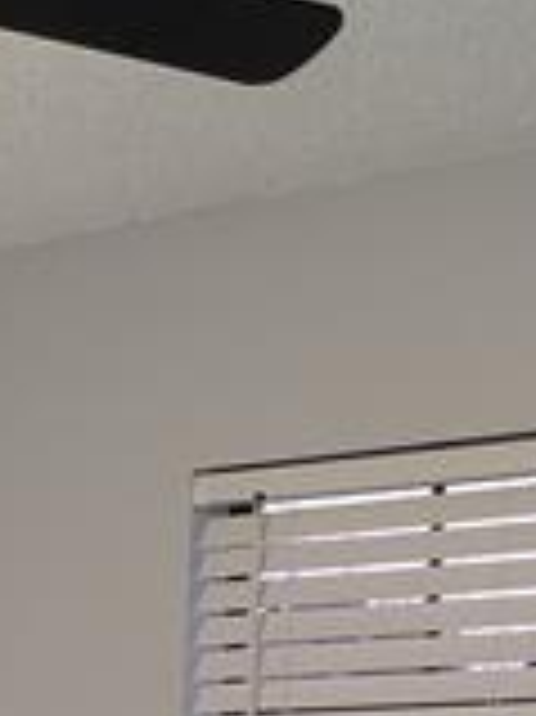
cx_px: -419
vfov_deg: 14.9
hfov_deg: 11.4
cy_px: 1139
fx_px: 2501
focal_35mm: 121
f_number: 1.8
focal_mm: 4.69
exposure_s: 1/40
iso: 400
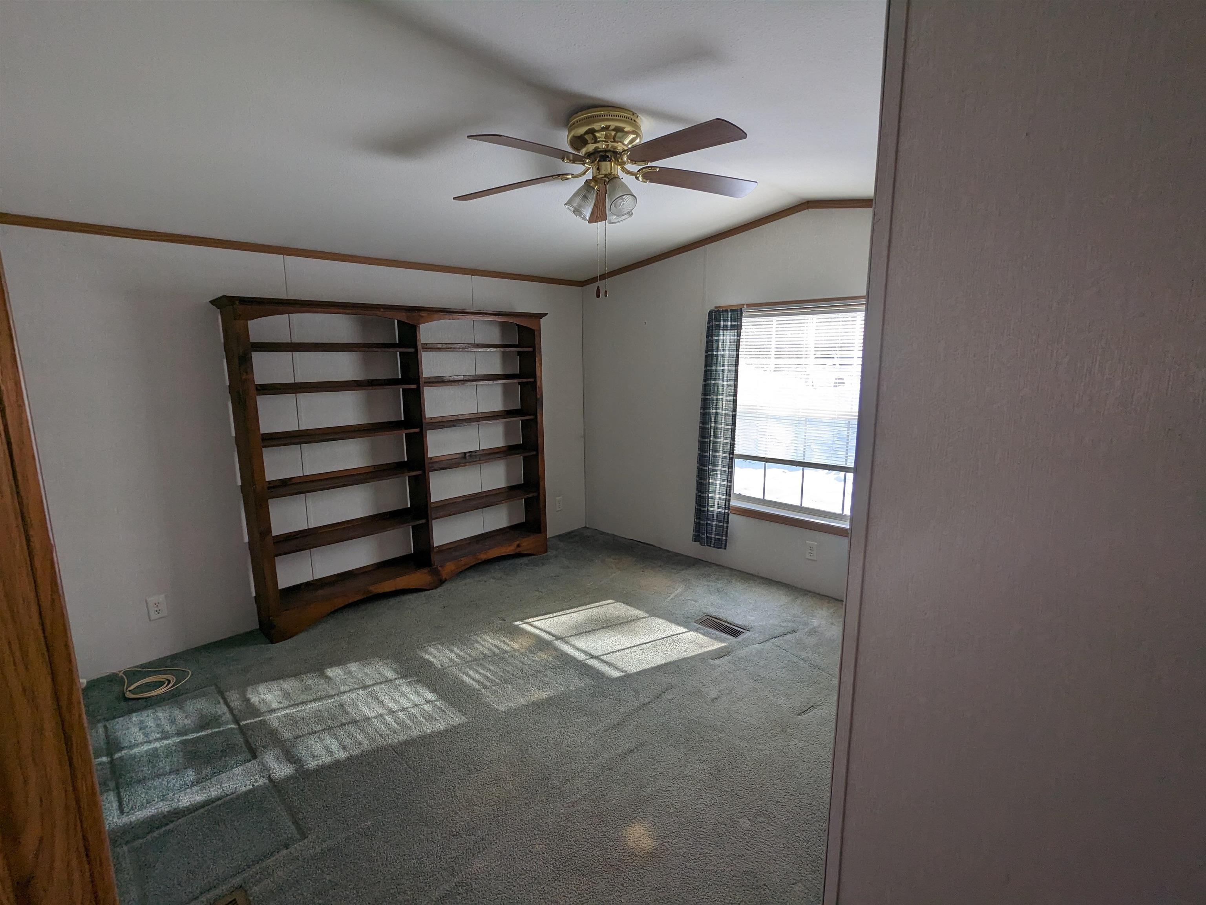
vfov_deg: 78.1
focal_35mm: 16
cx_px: 603
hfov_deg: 94.5
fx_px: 557
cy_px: 452
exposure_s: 1/125
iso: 48
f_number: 2.2
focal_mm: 2.35
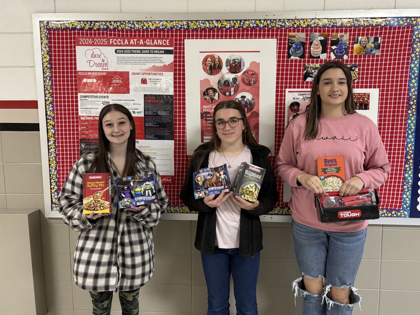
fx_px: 352
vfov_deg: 48.2
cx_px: 232
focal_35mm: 29
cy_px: 154
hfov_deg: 61.5
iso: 250
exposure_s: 1/60
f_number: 1.6
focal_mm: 5.96
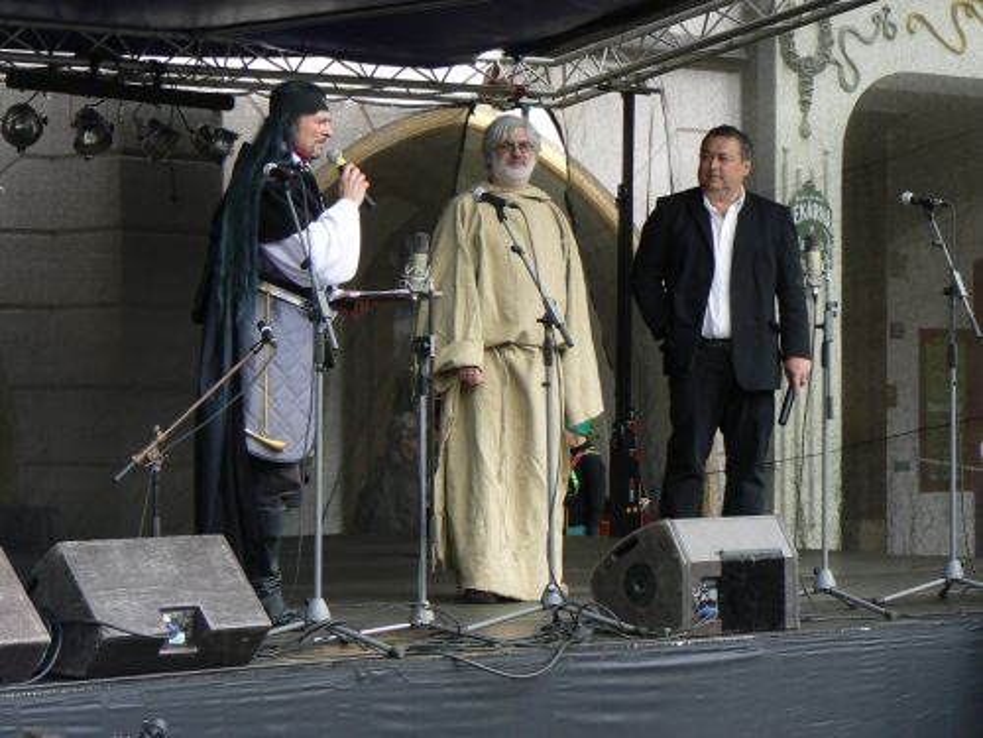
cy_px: 369
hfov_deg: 17.3
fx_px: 3237
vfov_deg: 13.0
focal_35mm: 114
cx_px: 492
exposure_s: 1/160
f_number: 5.6
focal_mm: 19
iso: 80
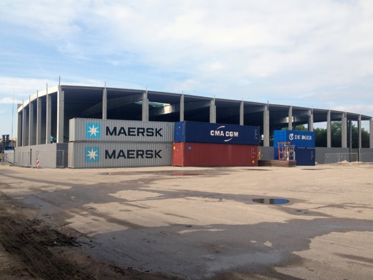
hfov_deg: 51.4
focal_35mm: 36
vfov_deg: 39.6
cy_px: 141
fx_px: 388
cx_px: 186
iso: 50
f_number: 2.4
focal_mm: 4.3
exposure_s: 1/1346
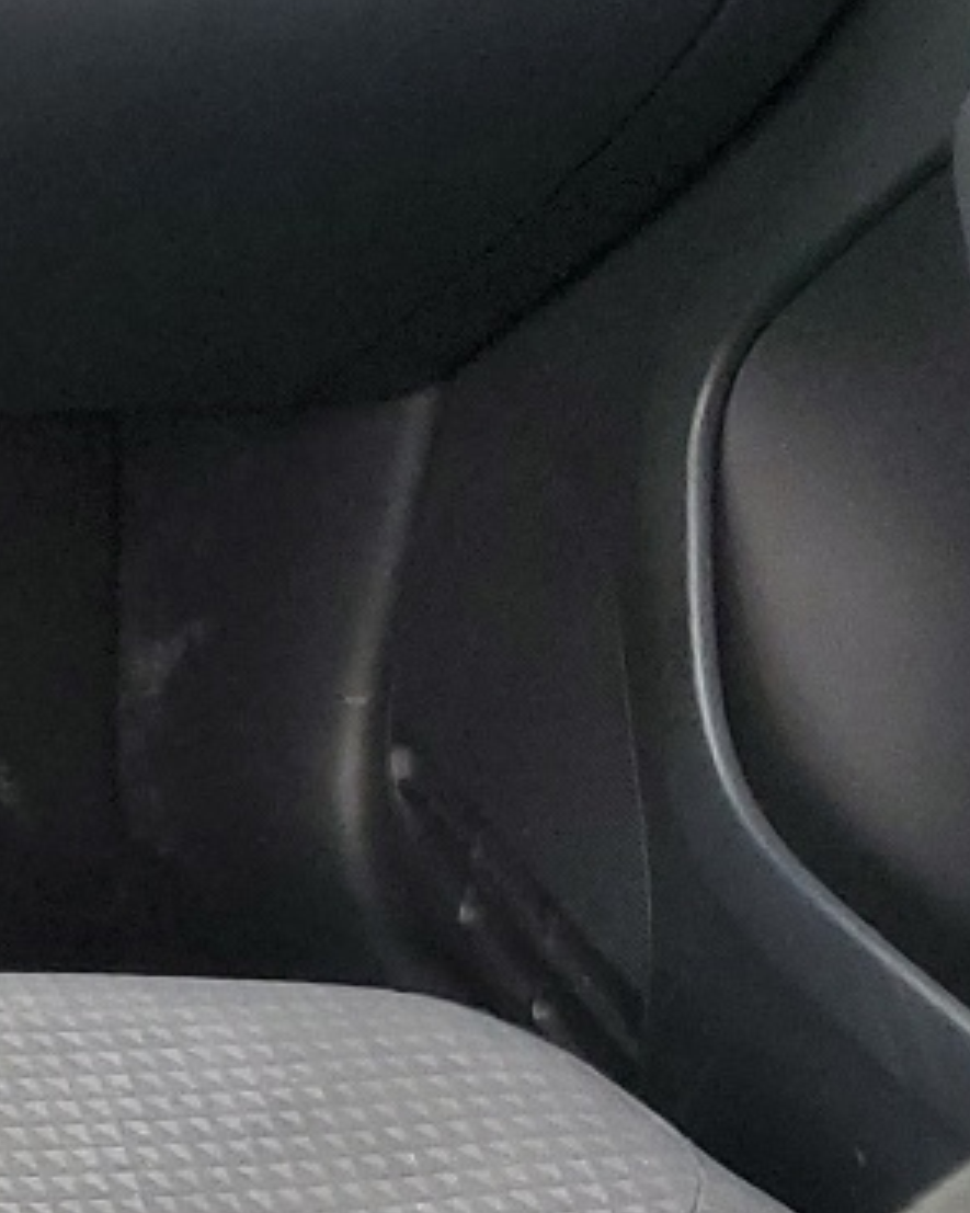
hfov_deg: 11.3
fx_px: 3949
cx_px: -1457
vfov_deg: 17.4
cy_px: 881
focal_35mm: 110
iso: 80
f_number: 1.5
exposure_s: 1/120
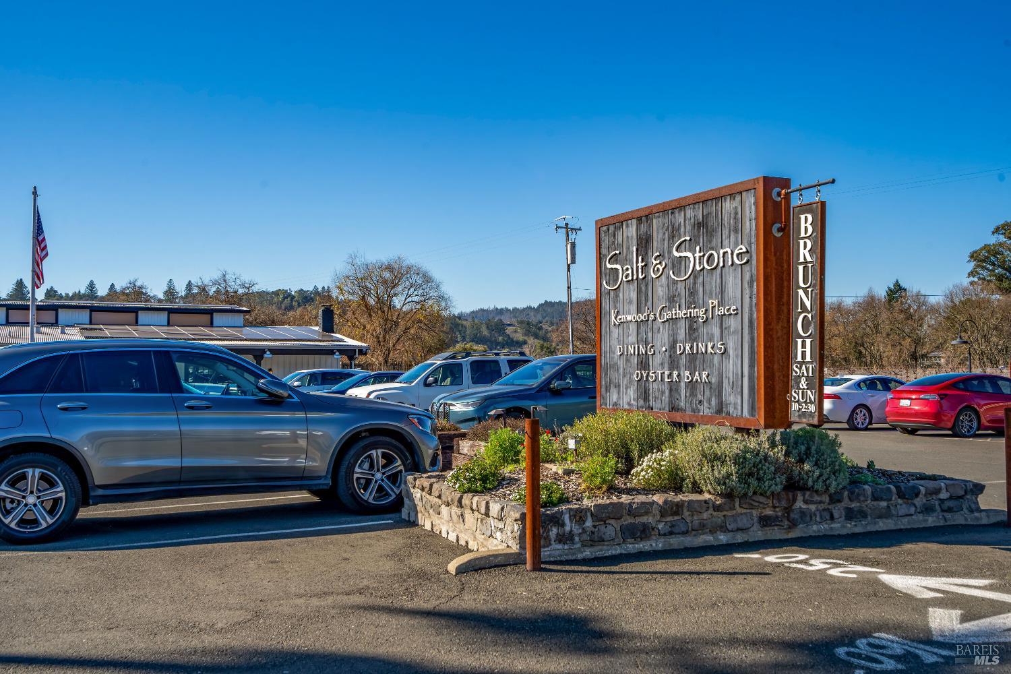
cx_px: 506
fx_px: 983
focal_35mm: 35
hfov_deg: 54.4
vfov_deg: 37.9
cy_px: 337
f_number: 10
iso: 320
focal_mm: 35
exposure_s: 1/500
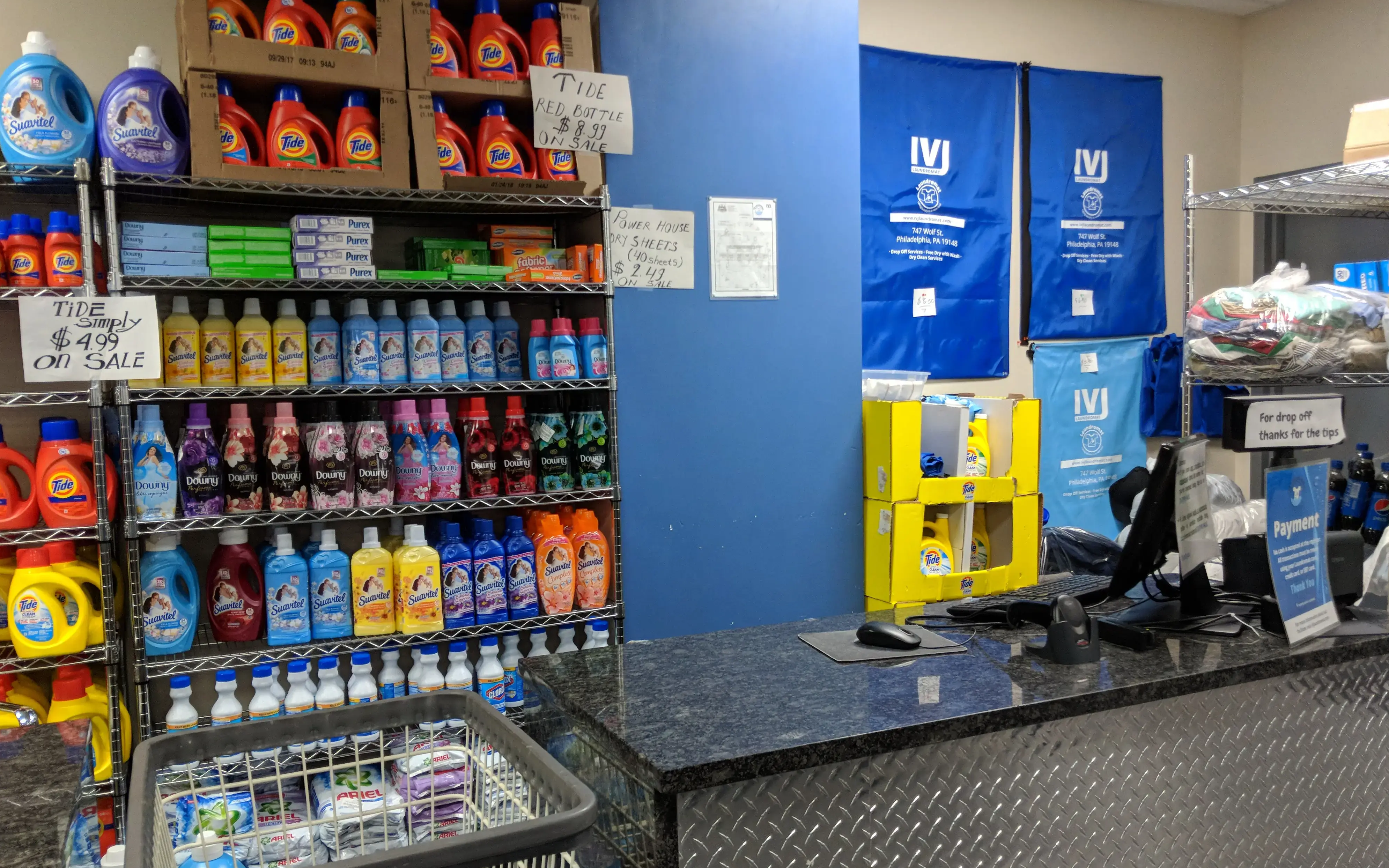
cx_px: 697
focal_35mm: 29
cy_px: 442
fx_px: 1098
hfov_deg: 64.6
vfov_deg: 43.1
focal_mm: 4.44
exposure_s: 1/120
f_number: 1.8
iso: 235
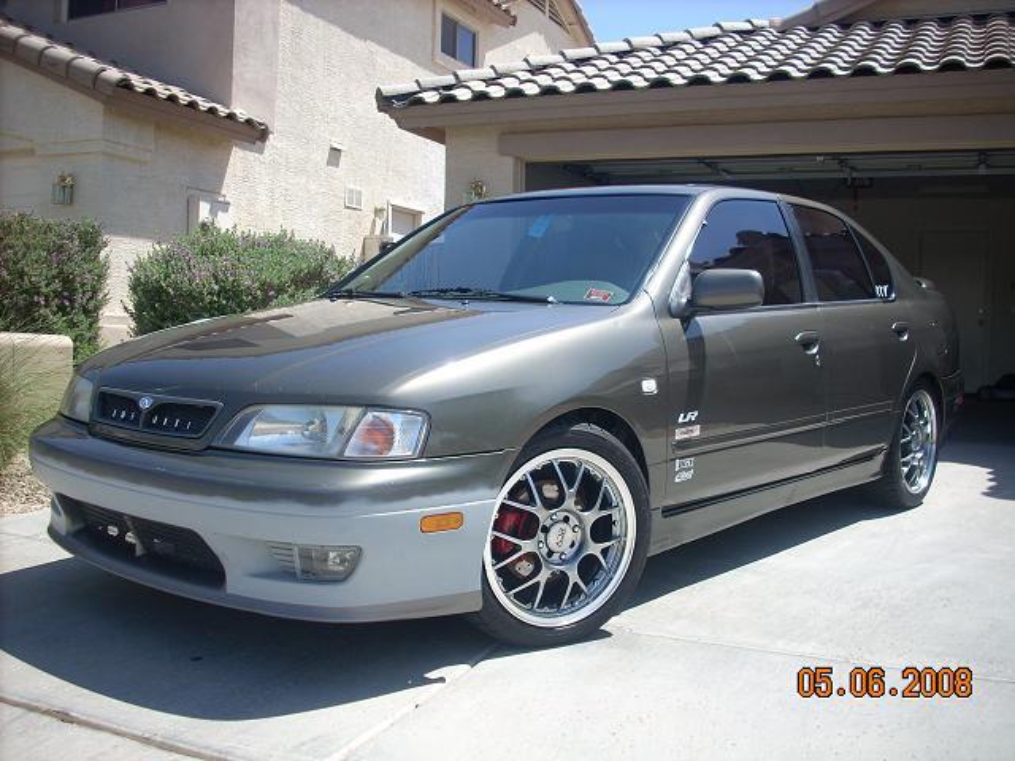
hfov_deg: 50.1
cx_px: 508
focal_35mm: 37
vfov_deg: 38.7
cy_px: 380
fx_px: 1085
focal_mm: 6.2
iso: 64
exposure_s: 1/177
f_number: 5.6
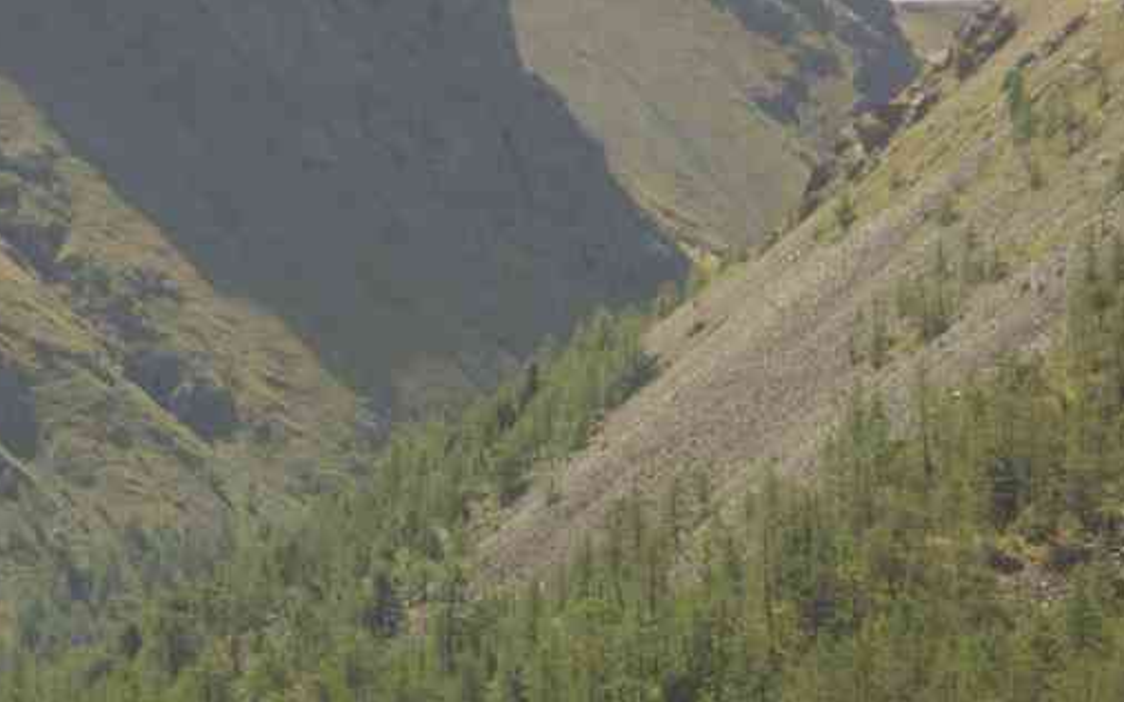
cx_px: 455
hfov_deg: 5.3
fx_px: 12036
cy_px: 540
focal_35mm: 393
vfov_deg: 3.3
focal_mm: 130
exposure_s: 1/250
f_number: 6.7
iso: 100
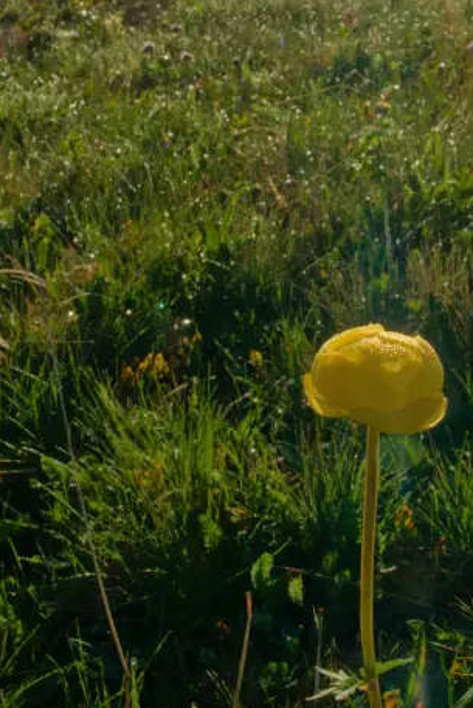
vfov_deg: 34.0
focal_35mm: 56
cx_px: 371
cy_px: 96
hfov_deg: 23.9
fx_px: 1103
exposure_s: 1/60
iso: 100
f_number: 22
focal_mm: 20
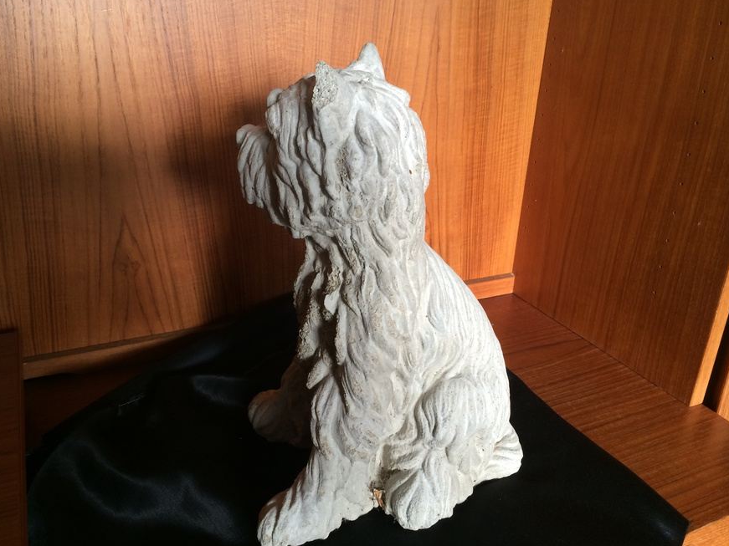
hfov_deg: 58.4
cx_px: 357
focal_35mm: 31
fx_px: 653
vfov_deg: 45.4
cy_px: 274
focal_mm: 4.12
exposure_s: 1/30
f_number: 2.2
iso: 80
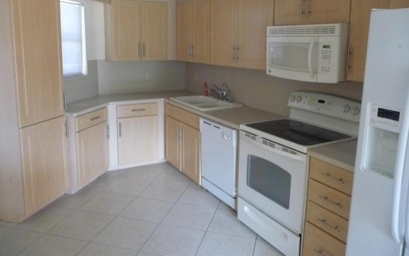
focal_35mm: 30
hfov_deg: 62.9
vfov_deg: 41.7
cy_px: 107
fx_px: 334
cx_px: 203
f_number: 3.3
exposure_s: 1/30
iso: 800
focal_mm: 4.7
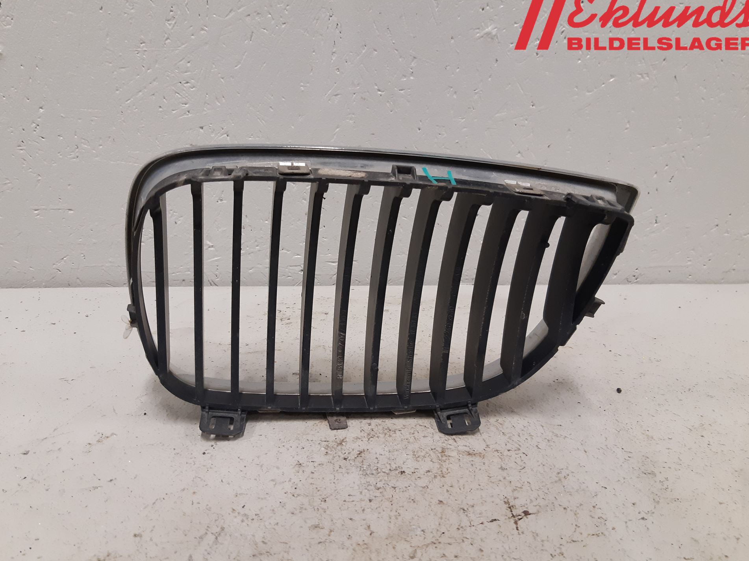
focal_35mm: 28
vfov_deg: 49.7
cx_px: 353
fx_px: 606
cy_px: 286
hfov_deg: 63.4
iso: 160
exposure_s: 1/50
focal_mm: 3.93
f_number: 1.7
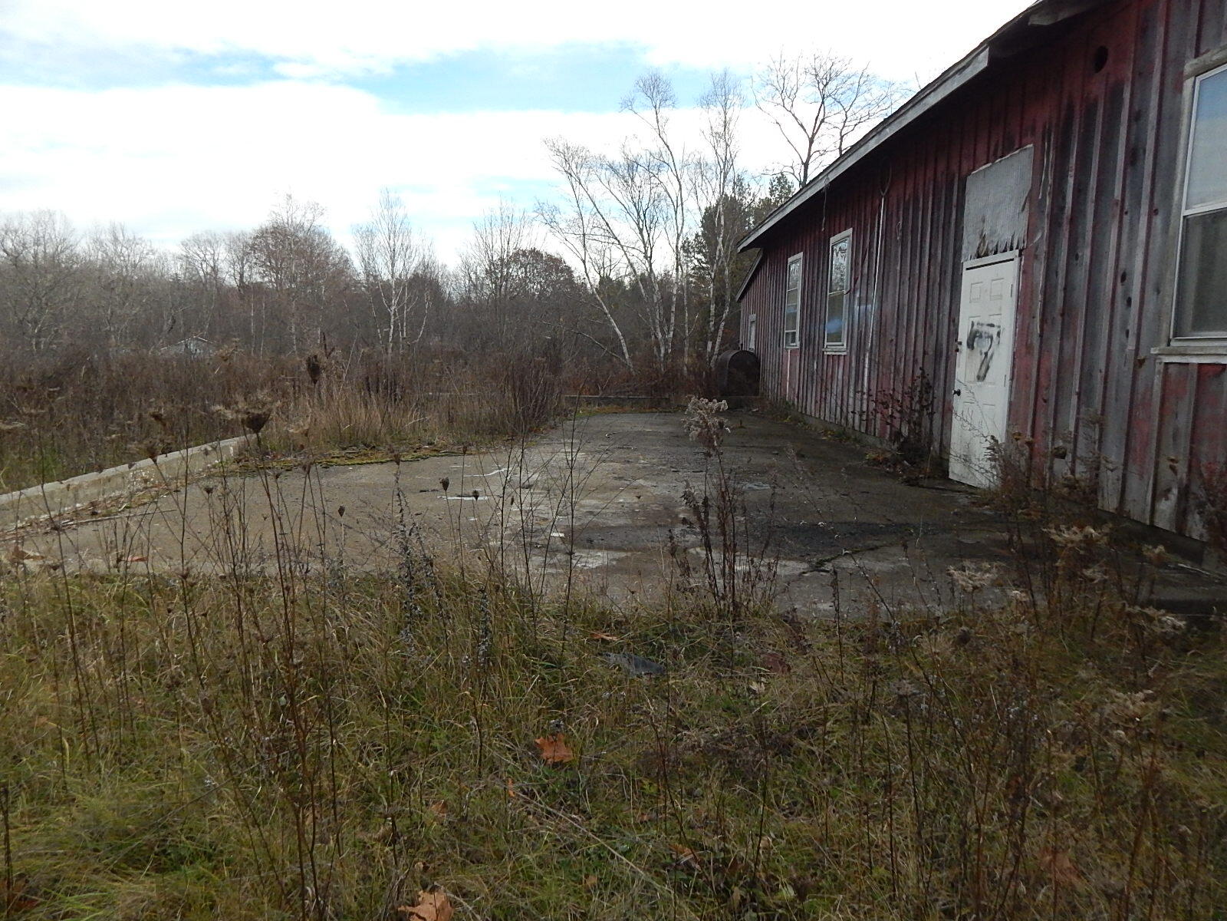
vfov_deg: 58.9
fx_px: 815
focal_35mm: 23
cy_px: 460
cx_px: 614
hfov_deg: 73.9
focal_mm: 4
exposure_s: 1/800
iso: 400
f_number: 6
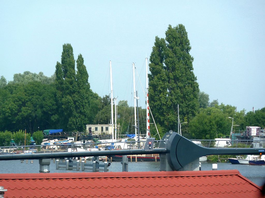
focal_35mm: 225
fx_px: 1719
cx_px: 132
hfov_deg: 8.8
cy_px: 99
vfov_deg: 6.6
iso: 80
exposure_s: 1/400
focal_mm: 37
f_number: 4.6
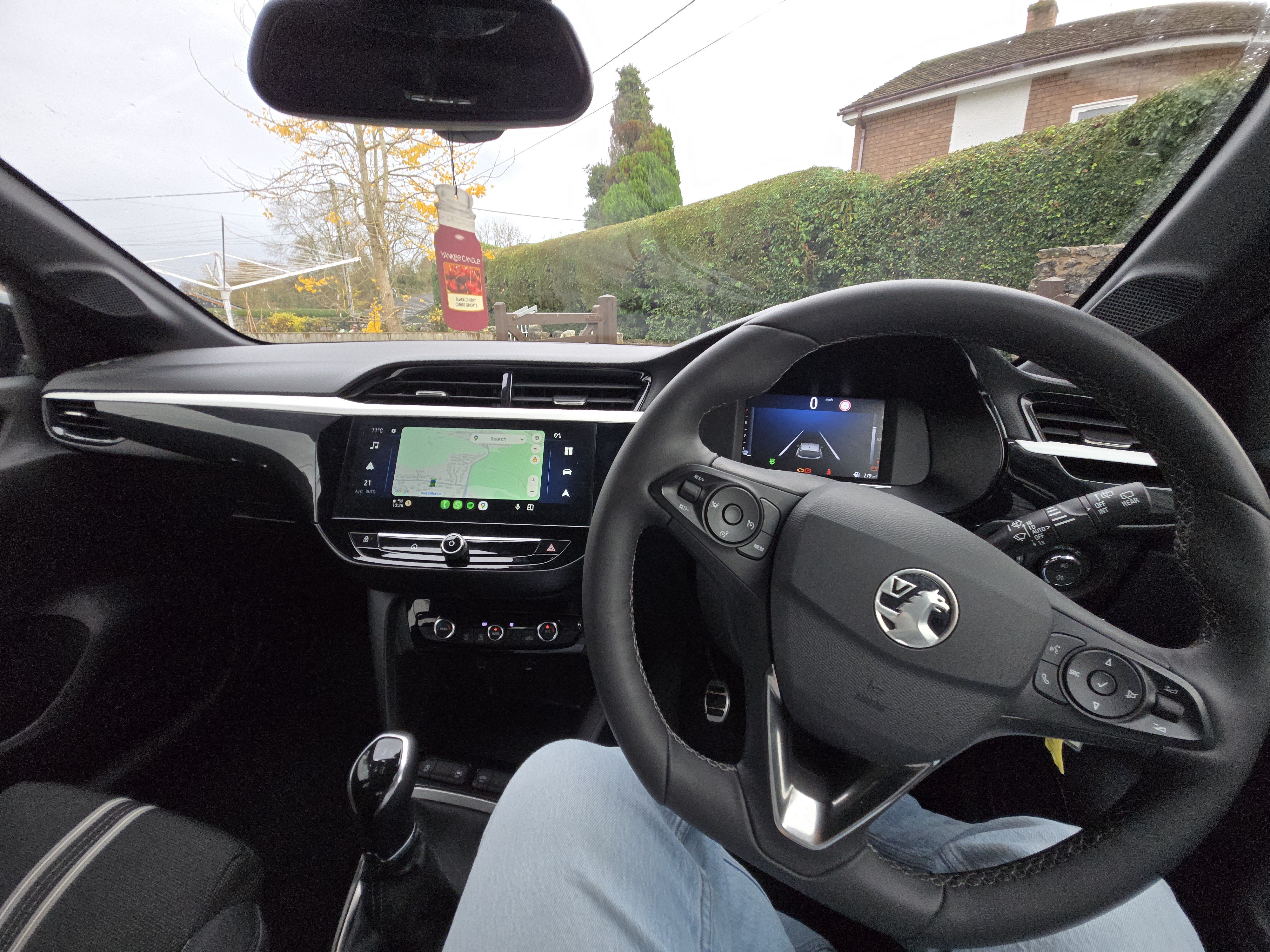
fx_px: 477
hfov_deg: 106.2
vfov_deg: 89.9
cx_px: 635
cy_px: 476
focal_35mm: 13
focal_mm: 1.7
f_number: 2.2
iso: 50
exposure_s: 1/100
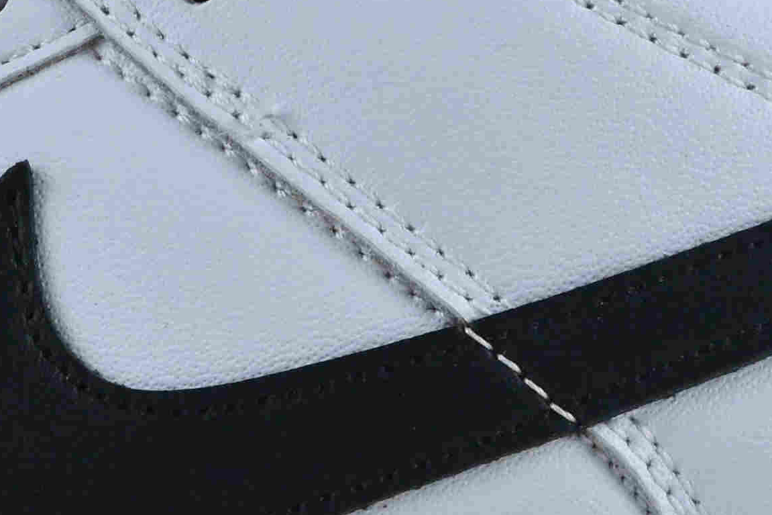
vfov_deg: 5.7
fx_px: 5133
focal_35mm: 239
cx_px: -9
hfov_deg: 8.6
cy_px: 318
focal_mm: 33
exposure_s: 1/200
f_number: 10
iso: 1000
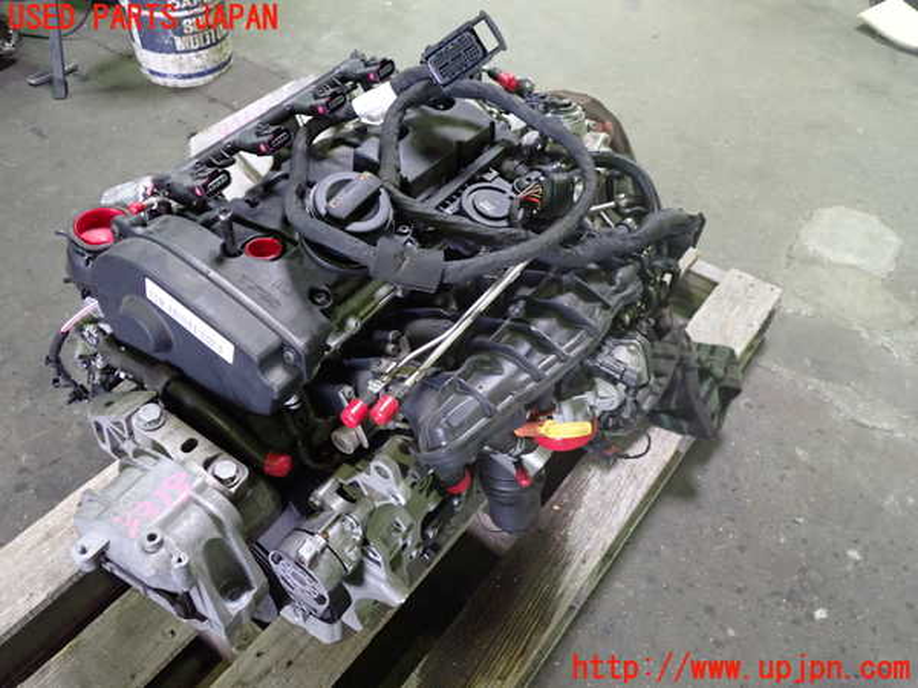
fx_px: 796
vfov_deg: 46.8
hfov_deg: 60.0
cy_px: 344
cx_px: 459
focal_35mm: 30
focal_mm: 5.4
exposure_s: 1/30
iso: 800
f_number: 2.3
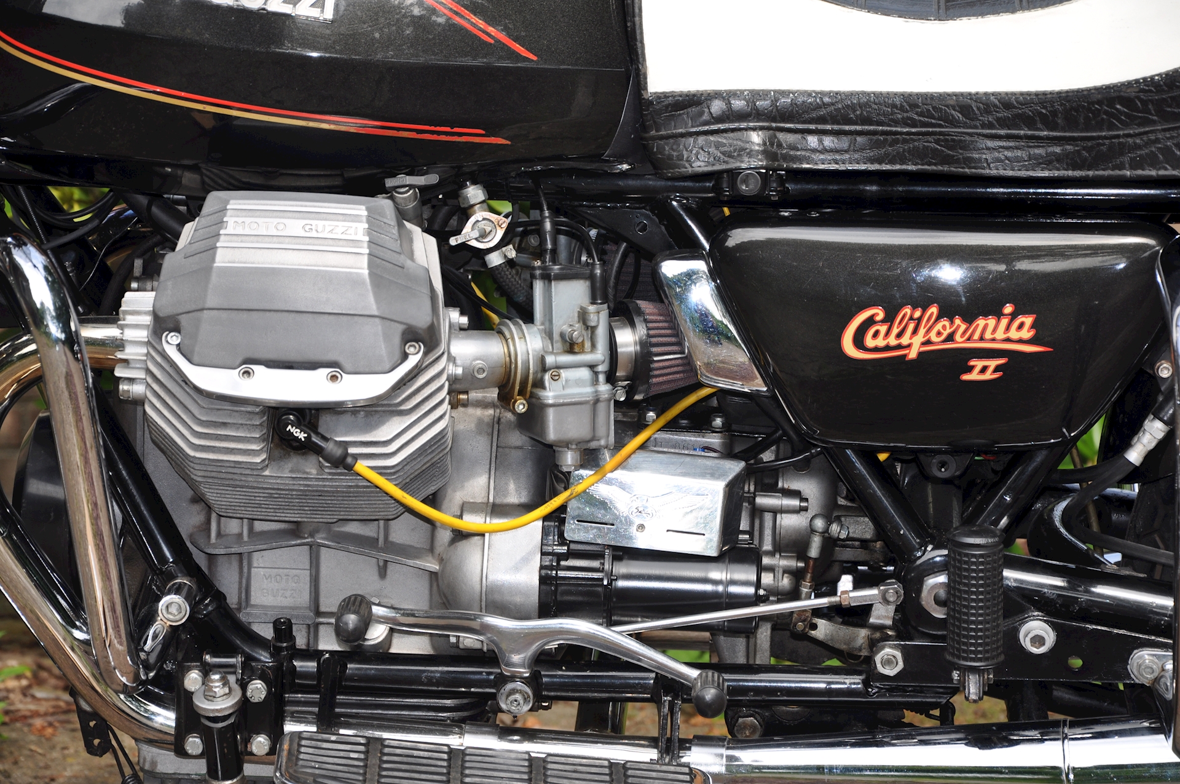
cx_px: 590
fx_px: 4174
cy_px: 392
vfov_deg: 10.7
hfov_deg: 16.1
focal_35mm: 128
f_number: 8
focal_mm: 85
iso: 200
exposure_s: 1/200
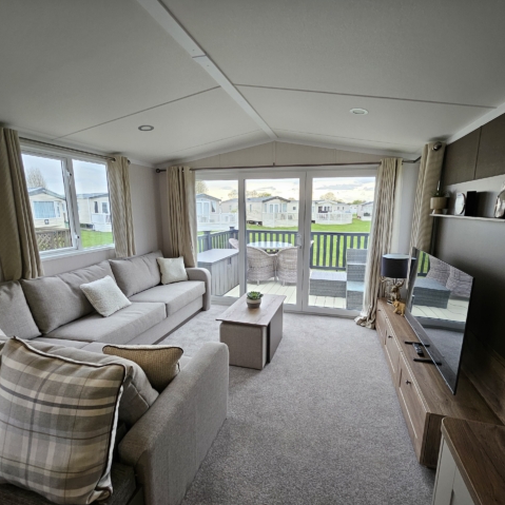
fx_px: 264
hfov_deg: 87.4
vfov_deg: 87.4
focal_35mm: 16
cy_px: 259
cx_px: 262
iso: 50
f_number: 2.2
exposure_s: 1/50
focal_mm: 1.74
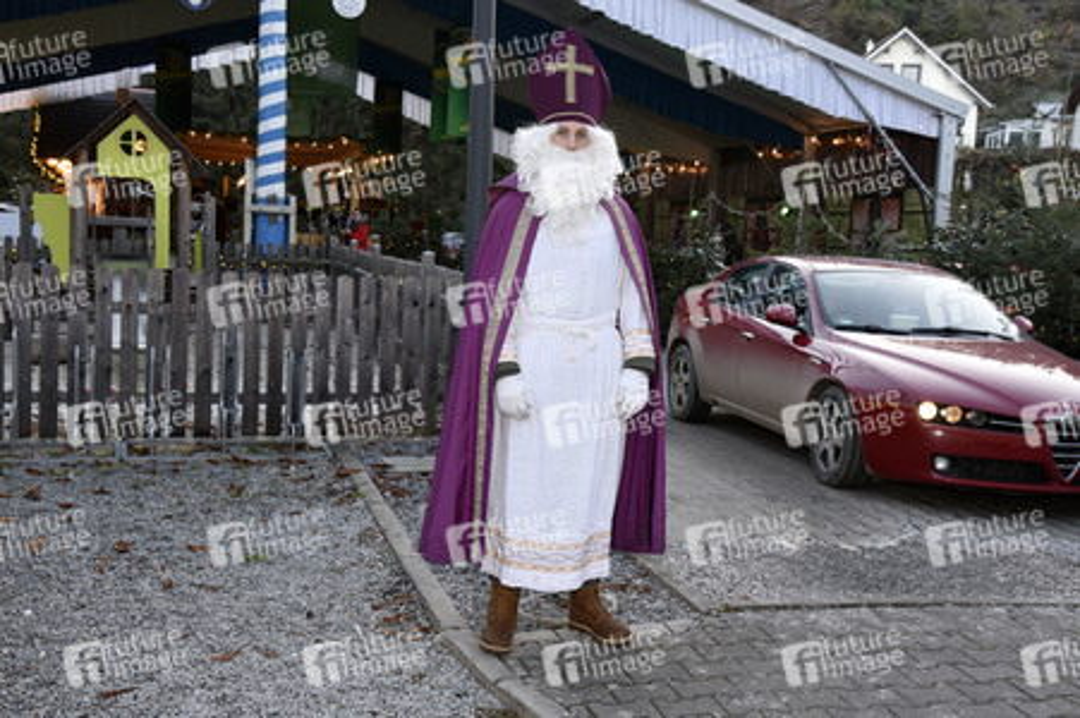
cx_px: 540
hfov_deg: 44.5
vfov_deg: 30.5
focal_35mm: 44
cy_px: 359
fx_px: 1319
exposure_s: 1/160
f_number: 6.3
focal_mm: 44
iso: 1600
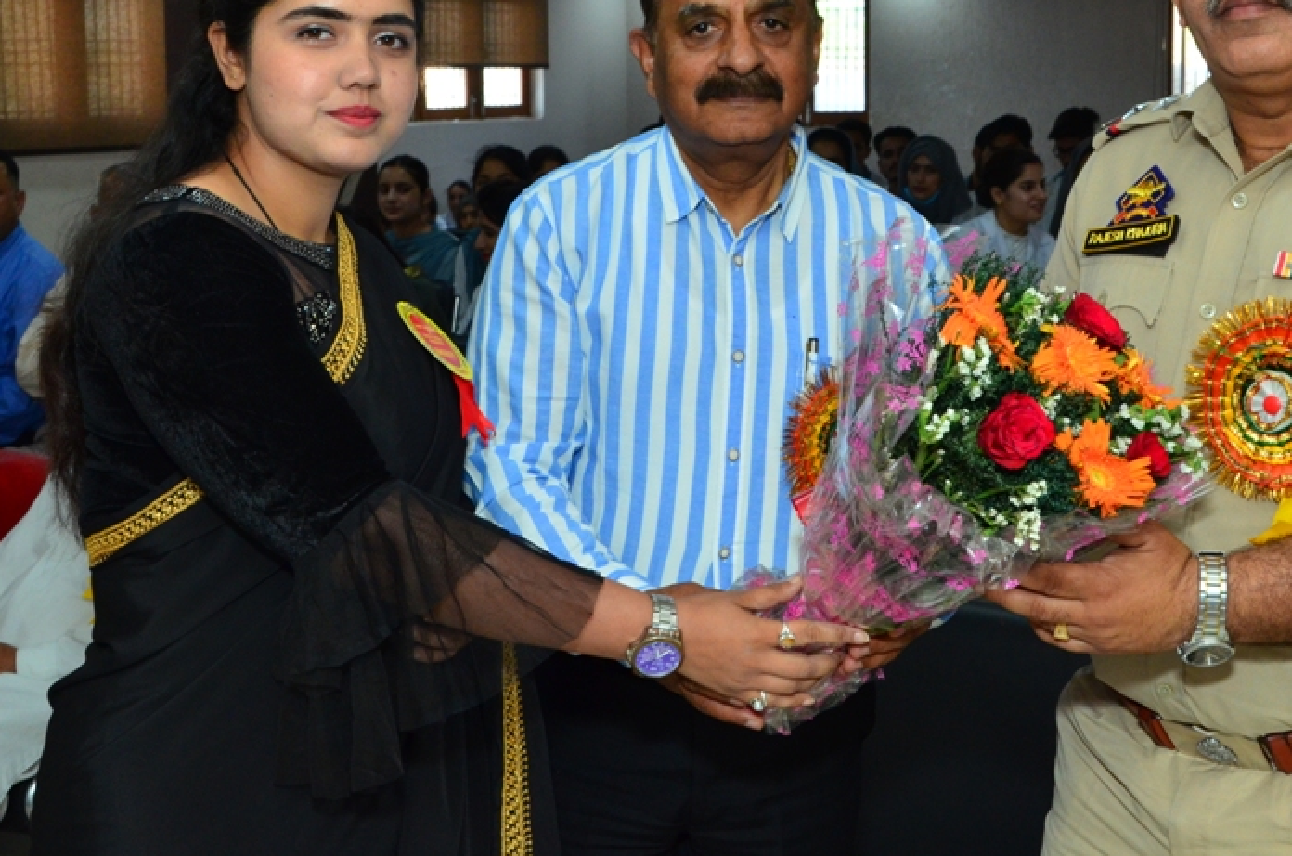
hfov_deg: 35.6
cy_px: 283
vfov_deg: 24.1
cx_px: 825
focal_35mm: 56
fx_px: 1996
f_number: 7.1
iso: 1000
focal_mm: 25
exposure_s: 1/125
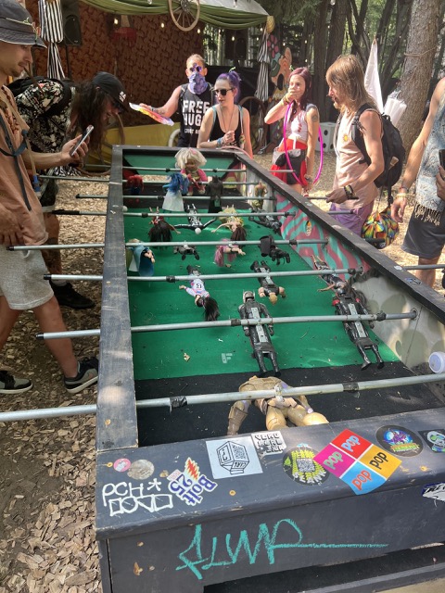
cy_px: 296
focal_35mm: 26
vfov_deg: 67.3
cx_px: 222
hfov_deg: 53.1
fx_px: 446
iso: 40
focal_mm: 5.7
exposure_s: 1/191
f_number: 1.5
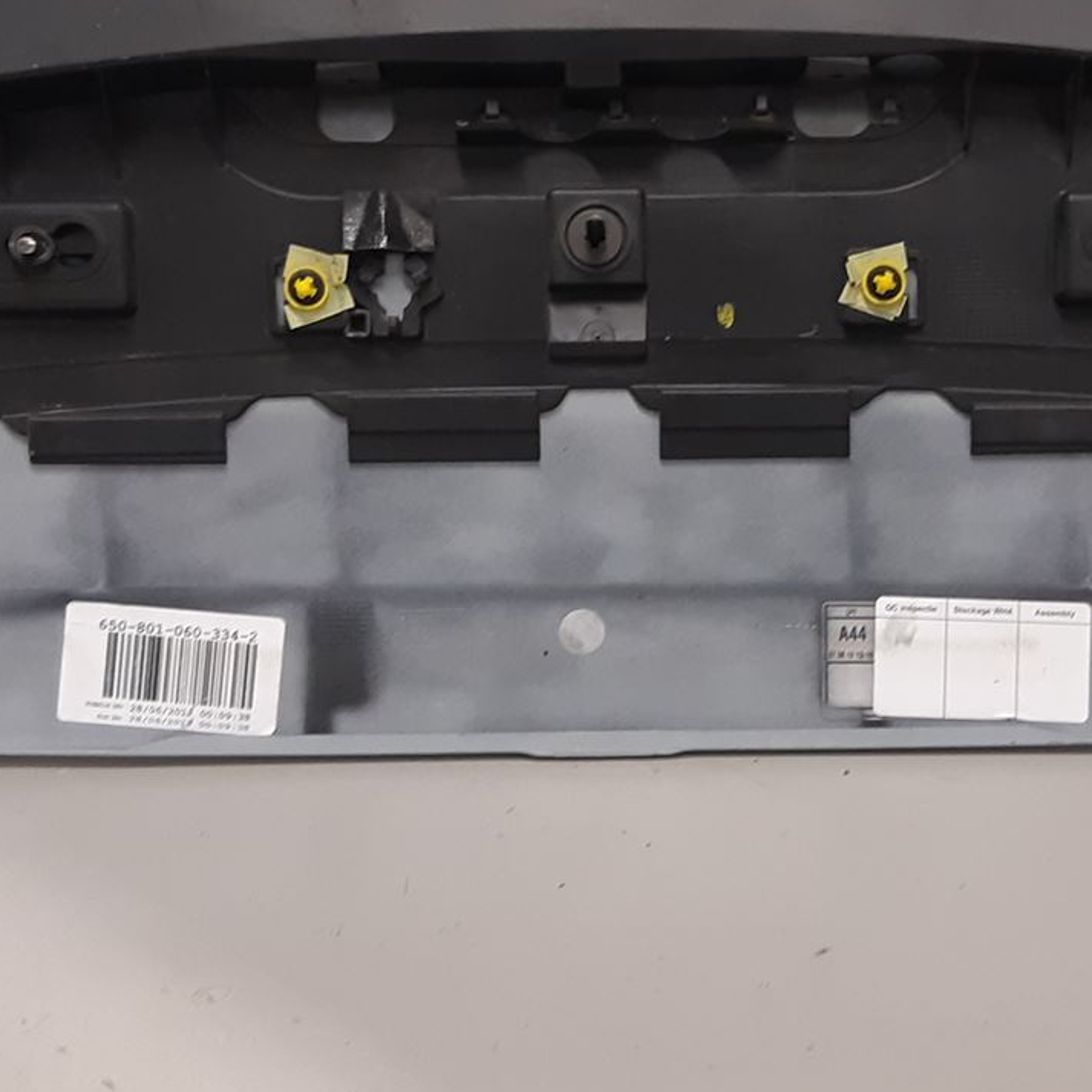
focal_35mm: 66
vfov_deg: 26.0
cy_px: 424
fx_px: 2356
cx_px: 651
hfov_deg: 26.1
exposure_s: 1/50
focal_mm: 3.93
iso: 160
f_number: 1.7
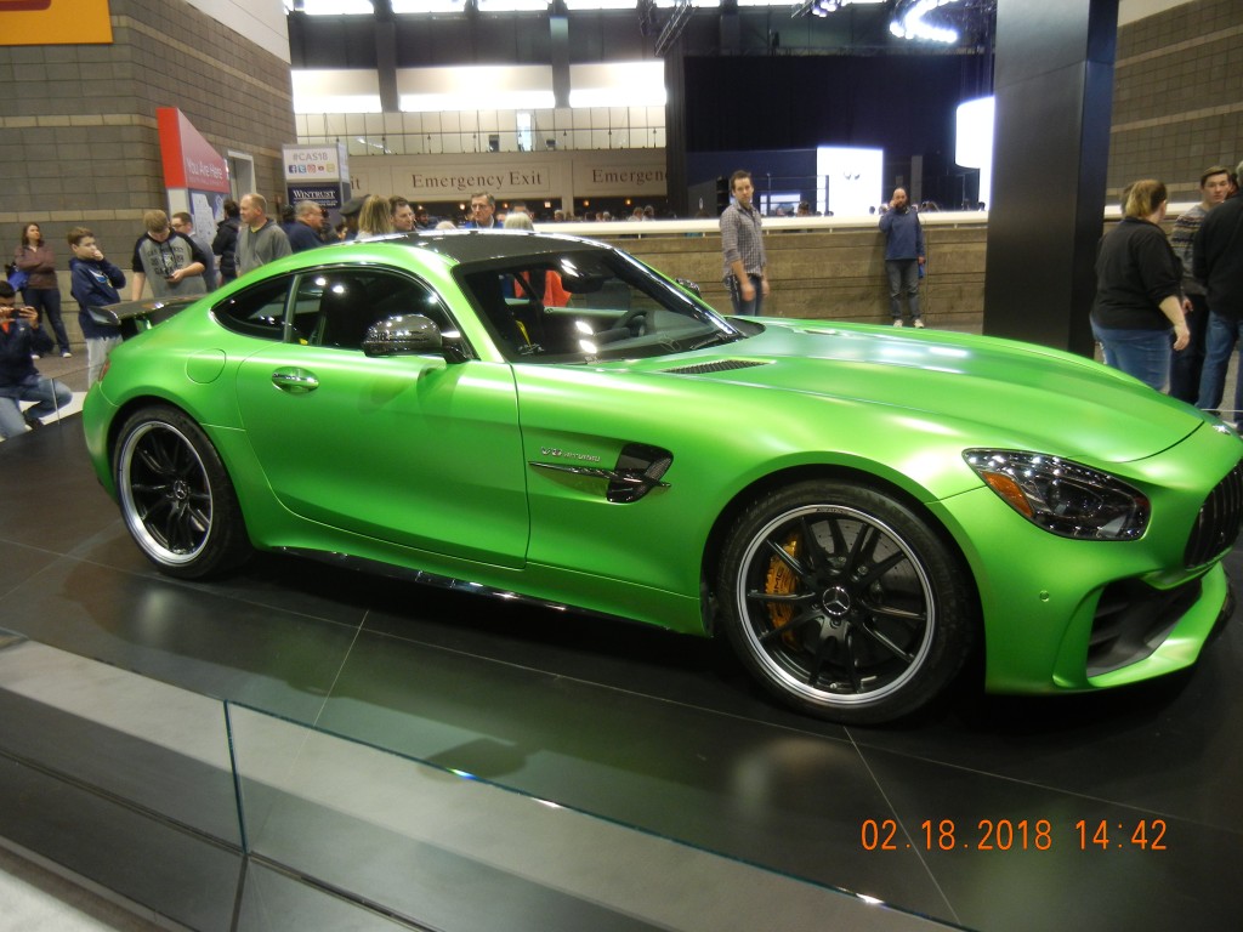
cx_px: 622
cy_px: 466
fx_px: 1077
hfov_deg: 60.0
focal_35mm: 30
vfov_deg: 46.8
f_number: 3.5
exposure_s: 1/30
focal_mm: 5.4
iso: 253
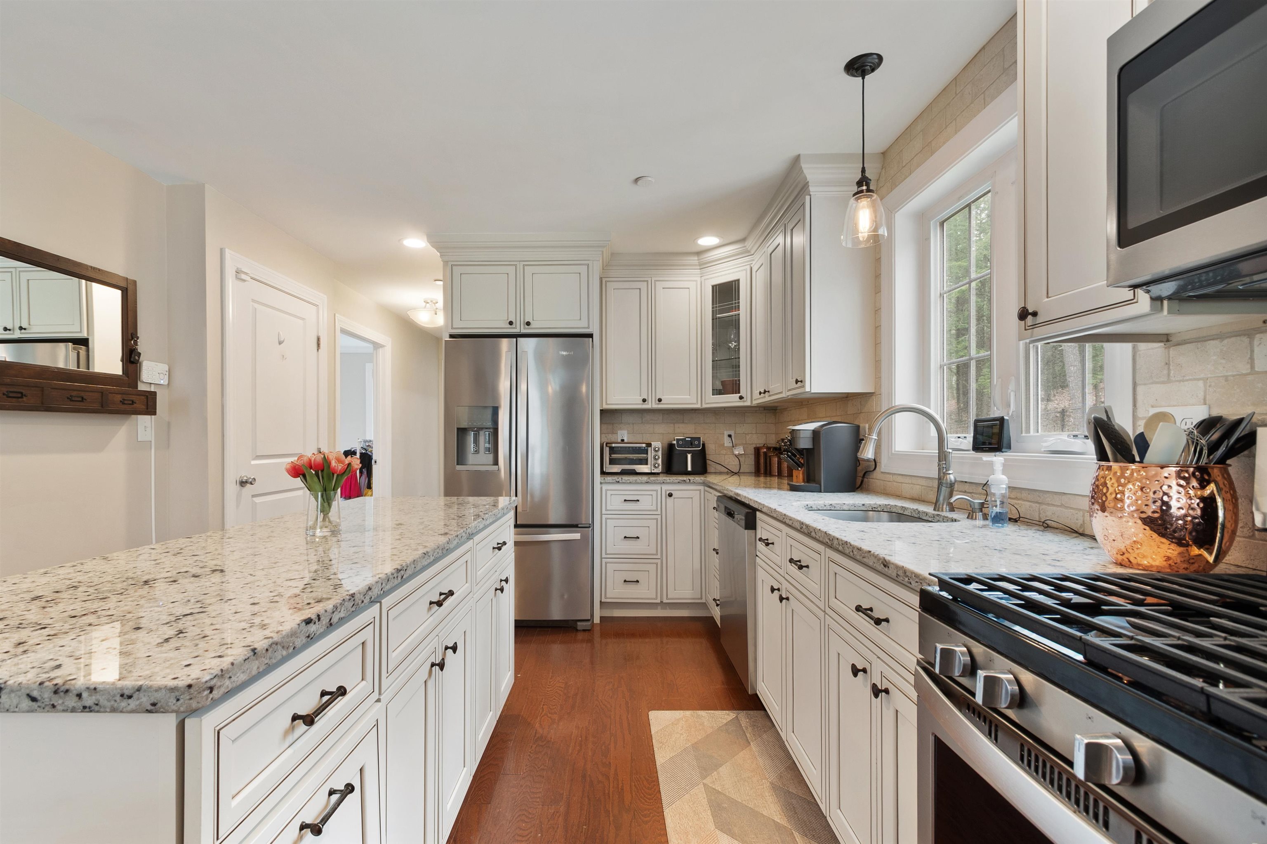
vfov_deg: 77.3
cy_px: 422
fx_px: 528
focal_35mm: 15
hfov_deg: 100.4
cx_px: 634
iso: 320
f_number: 8
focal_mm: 10
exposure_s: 1/1.67
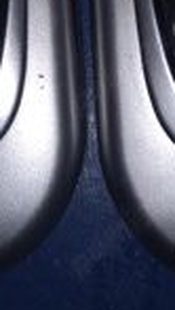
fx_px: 633
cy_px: -65
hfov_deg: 15.7
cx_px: 63
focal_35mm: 77
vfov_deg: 24.8
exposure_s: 1/656
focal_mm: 4.95
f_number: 1.9
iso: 100
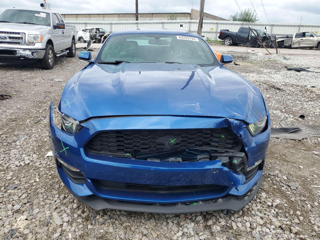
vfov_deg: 53.1
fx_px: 240
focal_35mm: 26
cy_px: 120
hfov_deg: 67.3
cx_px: 160
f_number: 1.5
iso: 50
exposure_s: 1/1667
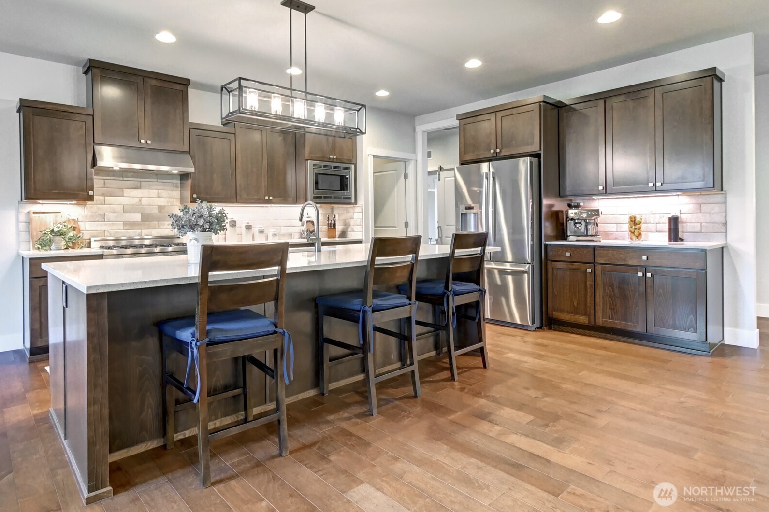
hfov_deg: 96.6
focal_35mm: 16
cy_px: 239
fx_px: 342
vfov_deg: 73.6
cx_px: 361
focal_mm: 10
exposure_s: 1/2
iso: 3200
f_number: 11
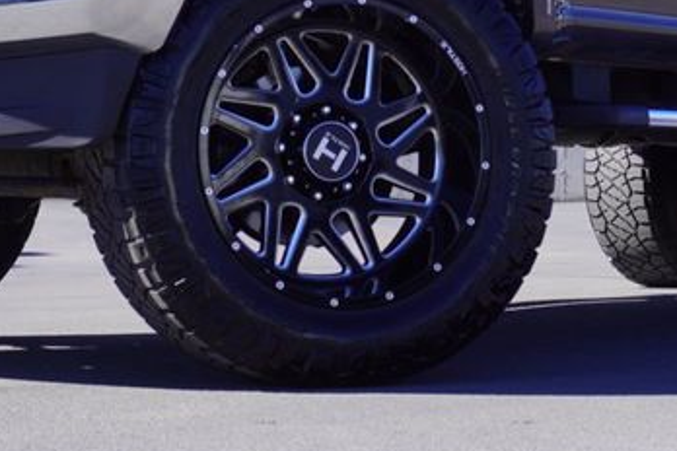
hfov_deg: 19.3
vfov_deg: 12.4
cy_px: -192
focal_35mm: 106
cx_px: 397
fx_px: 1993
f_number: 8
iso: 100
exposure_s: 1/100
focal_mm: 24
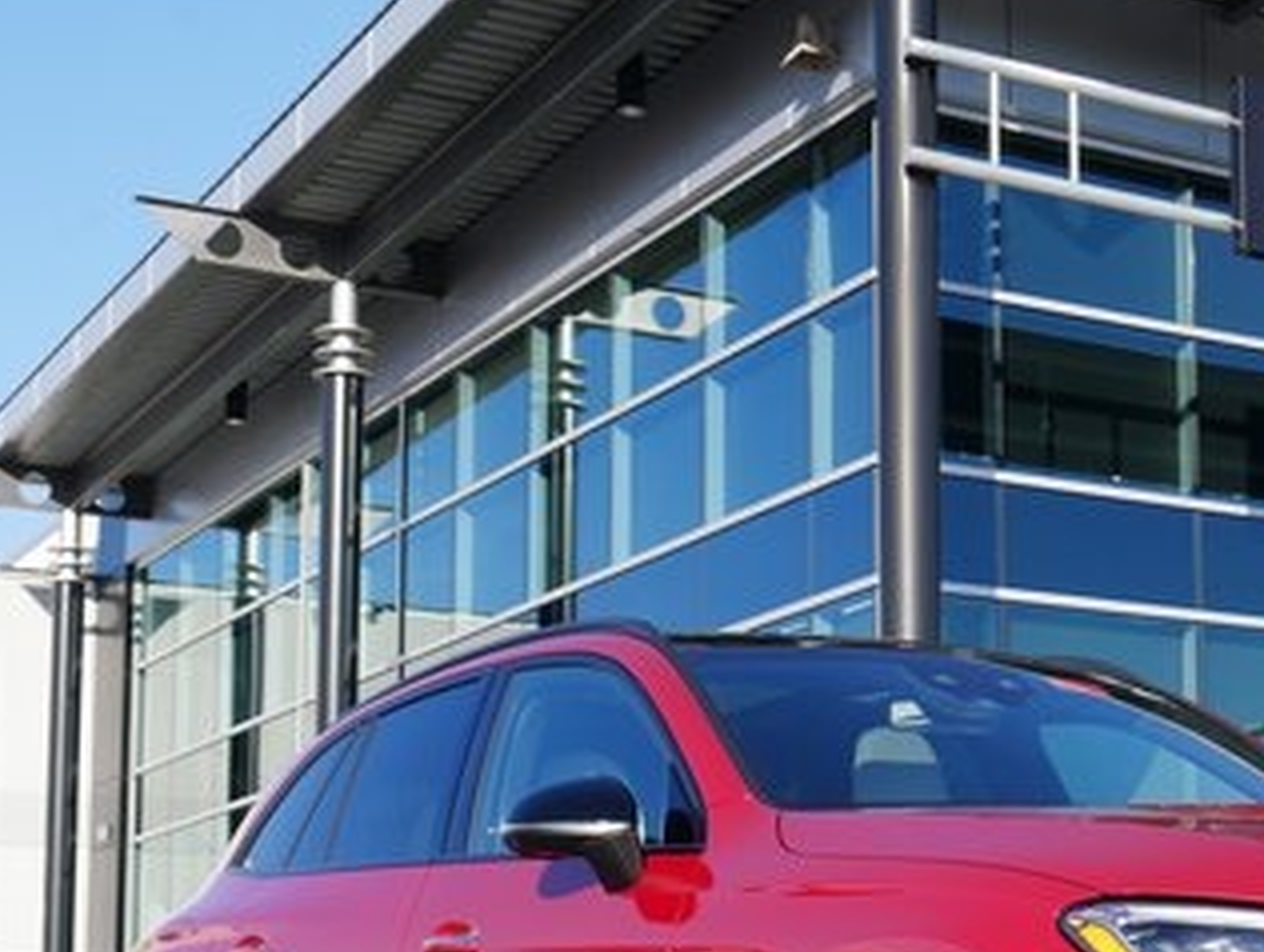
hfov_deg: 23.5
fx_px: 2962
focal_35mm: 81
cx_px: 1128
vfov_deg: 18.1
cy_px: 778
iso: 200
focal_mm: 20
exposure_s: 1/320
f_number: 7.1
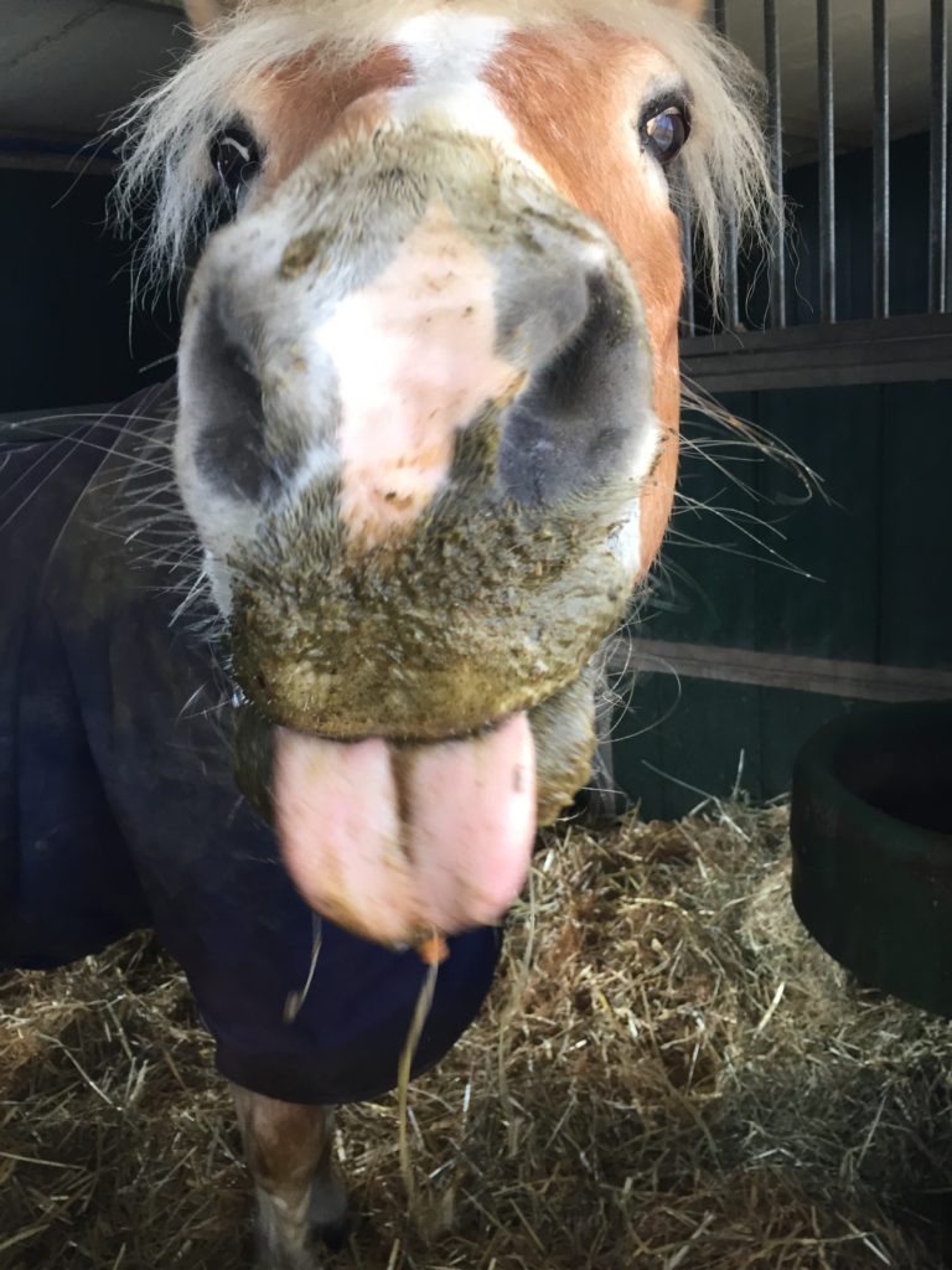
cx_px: 476
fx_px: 1063
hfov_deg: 48.2
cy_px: 635
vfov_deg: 61.7
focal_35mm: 29
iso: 50
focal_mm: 4.15
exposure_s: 1/33
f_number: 2.2
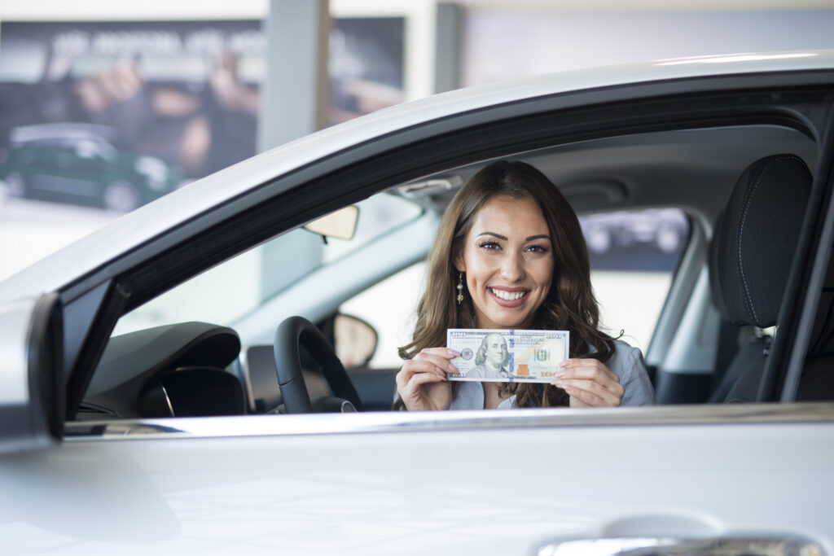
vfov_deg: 27.0
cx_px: 417
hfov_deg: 39.6
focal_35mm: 50
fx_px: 1158
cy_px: 278
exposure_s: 1/200
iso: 320
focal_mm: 50
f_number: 1.8
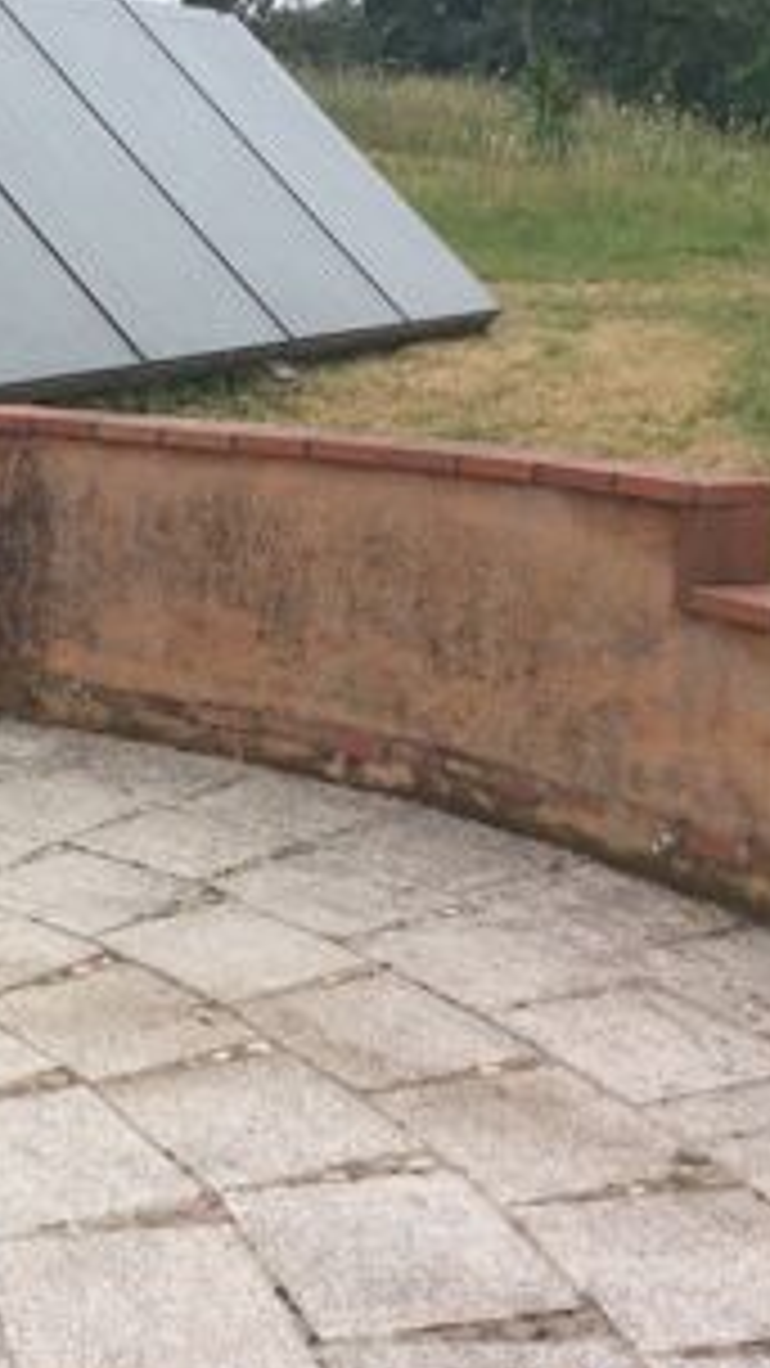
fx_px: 1996
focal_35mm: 55
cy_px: 583
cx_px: -185
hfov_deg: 20.3
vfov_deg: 37.8
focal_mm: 3.3
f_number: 2.4
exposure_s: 1/805
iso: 32
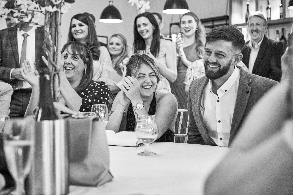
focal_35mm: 55
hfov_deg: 36.2
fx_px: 448
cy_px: 98
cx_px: 146
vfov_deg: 24.6
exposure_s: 1/125
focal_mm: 55
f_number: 3.5
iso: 6400
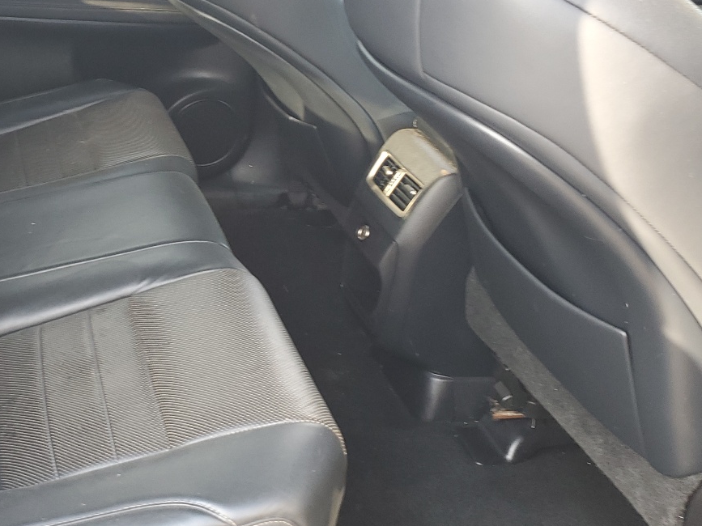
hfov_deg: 37.5
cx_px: 94
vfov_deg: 30.1
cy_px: 193
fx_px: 973
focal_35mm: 48
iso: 55
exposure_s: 1/60.2
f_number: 1.5
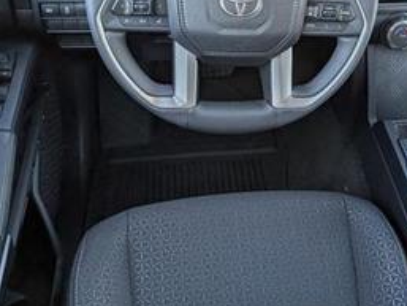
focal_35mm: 47
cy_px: 81
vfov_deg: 30.4
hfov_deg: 39.9
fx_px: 553
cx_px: 271
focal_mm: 6.9
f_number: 1.68
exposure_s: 1/1667
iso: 96
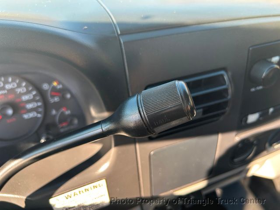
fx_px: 210
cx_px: 140
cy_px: 105
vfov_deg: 53.1
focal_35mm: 26
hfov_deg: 67.3
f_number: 1.5
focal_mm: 5.7
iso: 50
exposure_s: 1/121
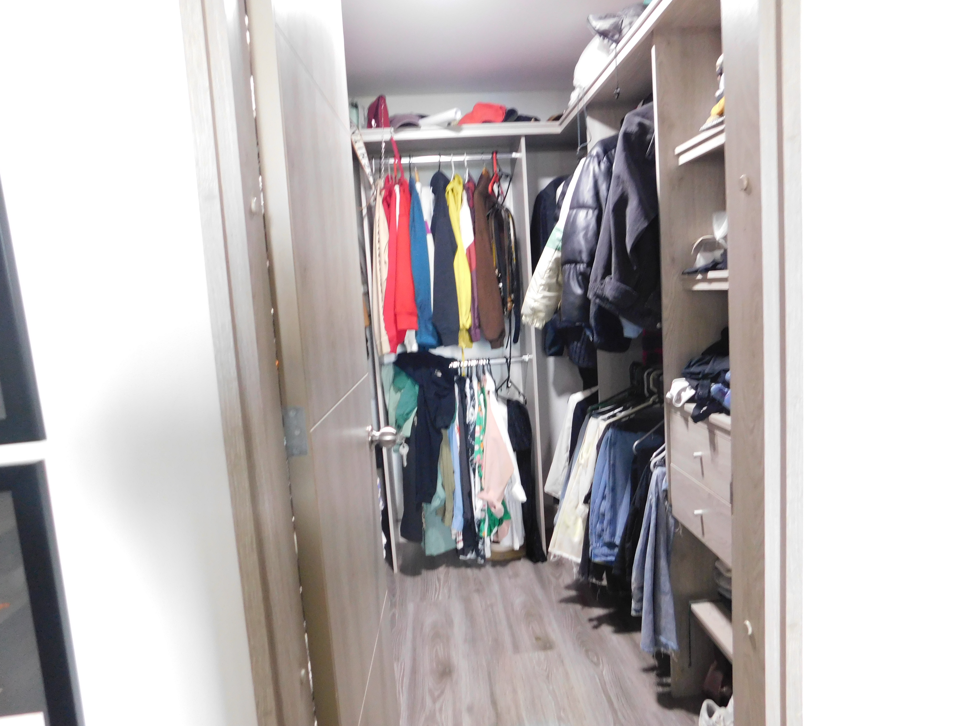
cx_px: 484
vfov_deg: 58.9
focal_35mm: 23
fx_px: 643
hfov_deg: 73.9
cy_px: 363
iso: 400
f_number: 3
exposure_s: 1/10
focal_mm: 4
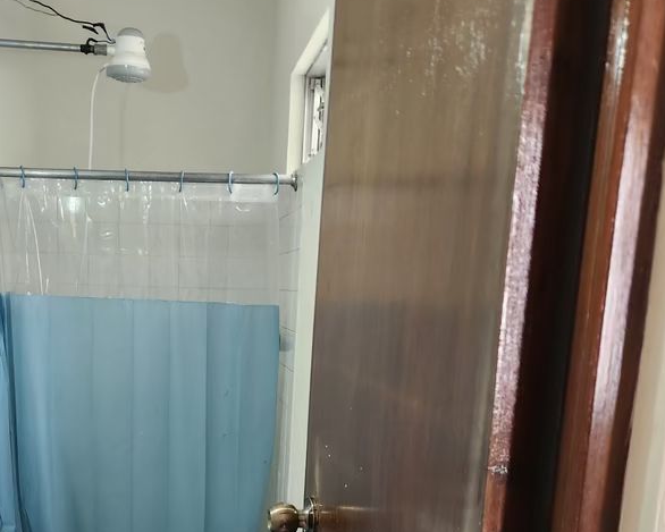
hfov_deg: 39.2
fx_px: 905
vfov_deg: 30.9
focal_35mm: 46
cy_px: 500
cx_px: 163
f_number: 1.8
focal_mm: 5.4
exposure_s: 1/120
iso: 160
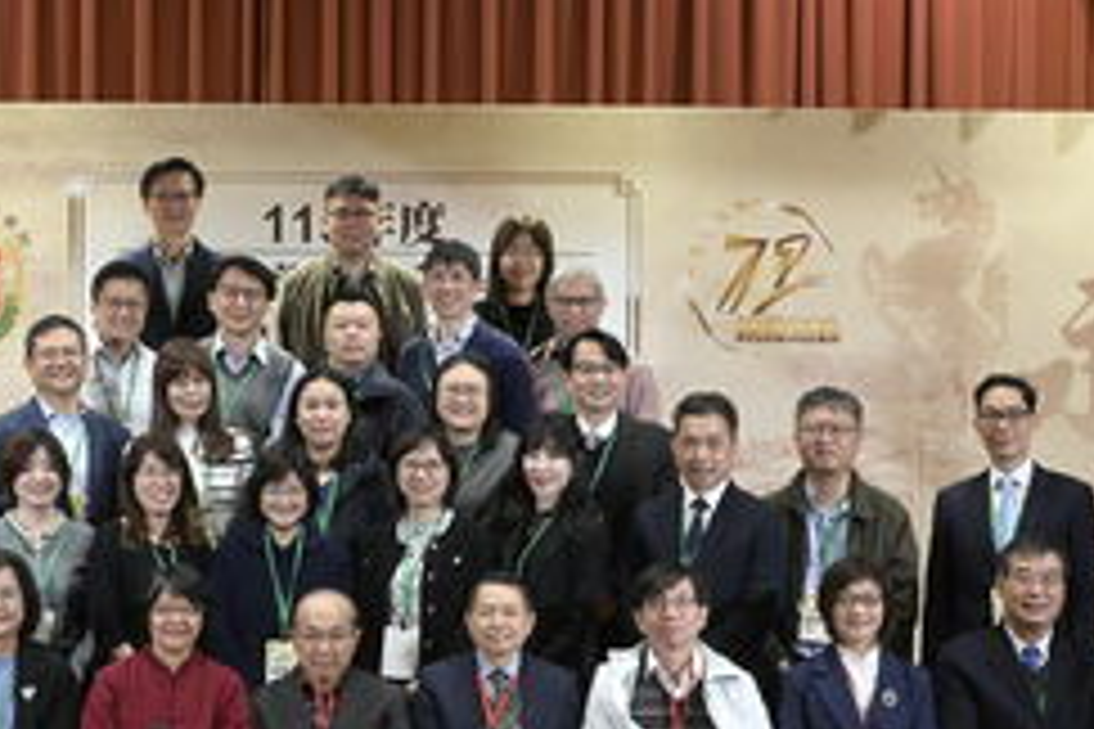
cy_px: 508
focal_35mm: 92
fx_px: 2796
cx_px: 365
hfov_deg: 22.1
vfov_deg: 14.8
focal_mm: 56
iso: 4000
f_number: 8
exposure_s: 1/125
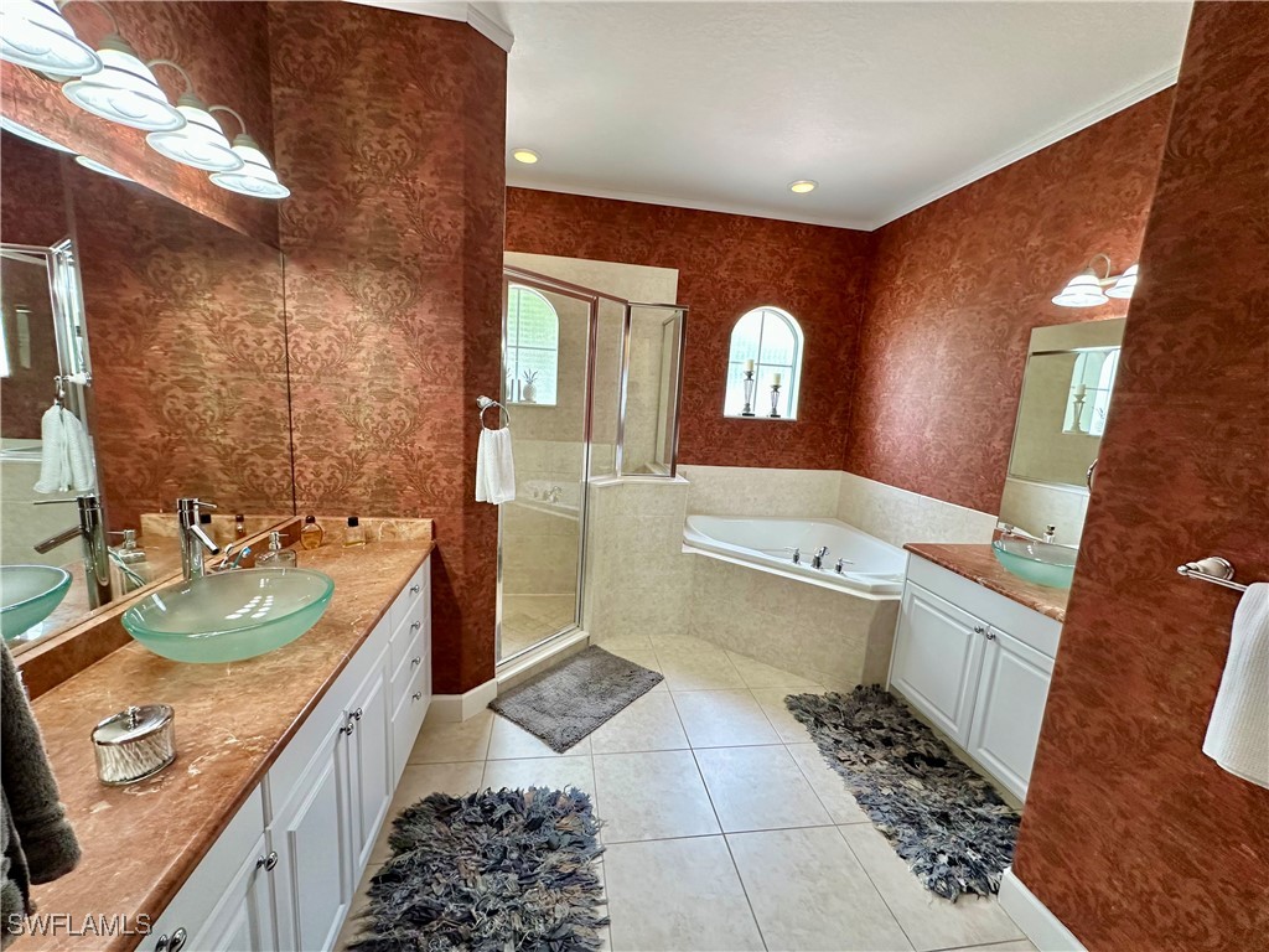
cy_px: 476
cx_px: 634
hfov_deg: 102.1
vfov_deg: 85.7
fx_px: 513
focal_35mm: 14
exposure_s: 1/120
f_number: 2.2
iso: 250
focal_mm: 2.22
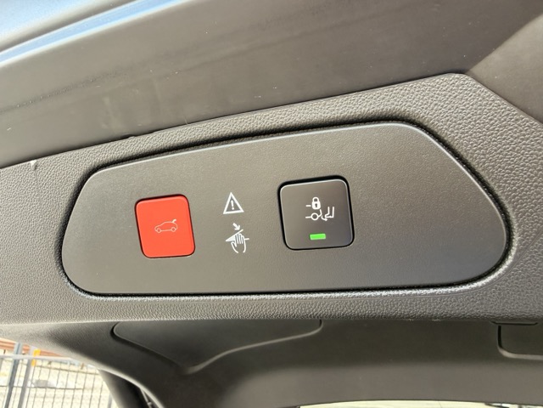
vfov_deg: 56.8
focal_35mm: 24
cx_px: 272
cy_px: 204
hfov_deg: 71.6
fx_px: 376
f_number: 2.2
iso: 160
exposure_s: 1/121
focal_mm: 2.22
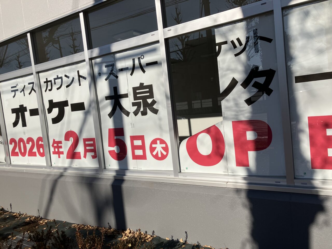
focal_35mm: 28
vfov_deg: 49.7
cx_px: 166
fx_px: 269
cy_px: 124
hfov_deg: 63.4
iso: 32
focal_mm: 3.99
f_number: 1.8
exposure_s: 1/5405
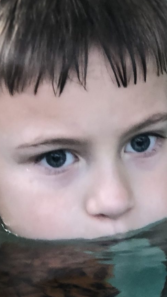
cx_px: 74
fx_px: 1449
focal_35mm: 184
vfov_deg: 11.7
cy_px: 147
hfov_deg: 6.6
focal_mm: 6.6
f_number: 2.8
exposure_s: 1/30
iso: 80
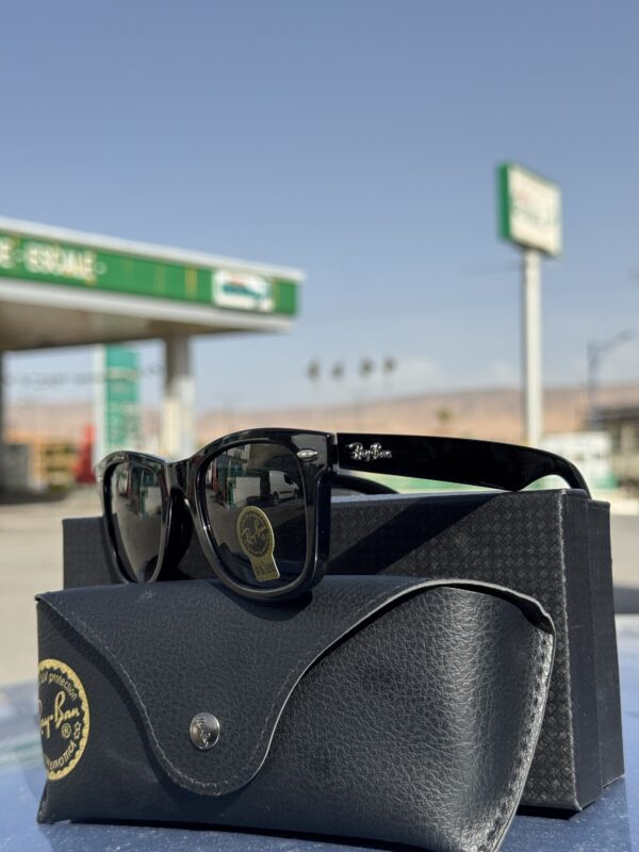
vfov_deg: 39.7
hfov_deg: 30.3
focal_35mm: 48
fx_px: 1181
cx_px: 320
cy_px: 426
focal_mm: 6.76
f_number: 1.78
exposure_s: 1/6410
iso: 64
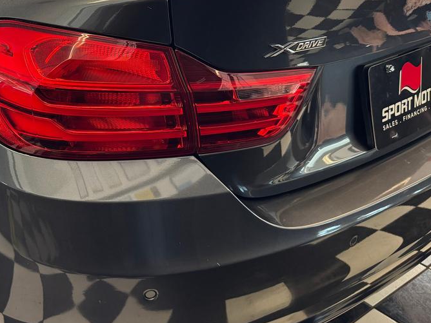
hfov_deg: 39.1
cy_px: 108
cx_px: 66
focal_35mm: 46
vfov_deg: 31.3
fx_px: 573
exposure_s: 1/120
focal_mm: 6.76
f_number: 1.78
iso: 200
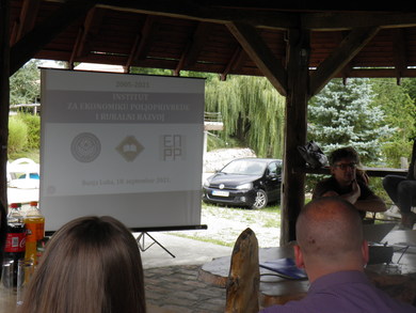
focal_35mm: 49
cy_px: 156
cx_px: 208
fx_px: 589
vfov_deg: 29.7
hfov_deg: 38.9
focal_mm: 8.9
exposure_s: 1/80
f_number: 5.5
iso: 50
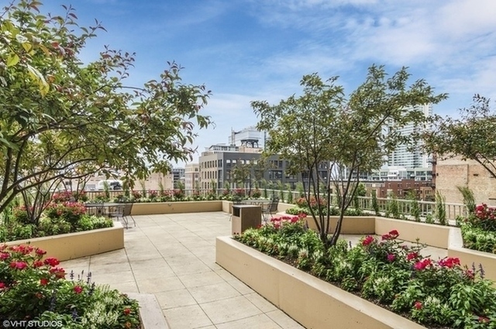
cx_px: 248
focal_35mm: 21
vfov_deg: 59.3
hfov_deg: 81.3
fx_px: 289
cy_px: 164
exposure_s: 1/320
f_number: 9
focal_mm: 14
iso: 200
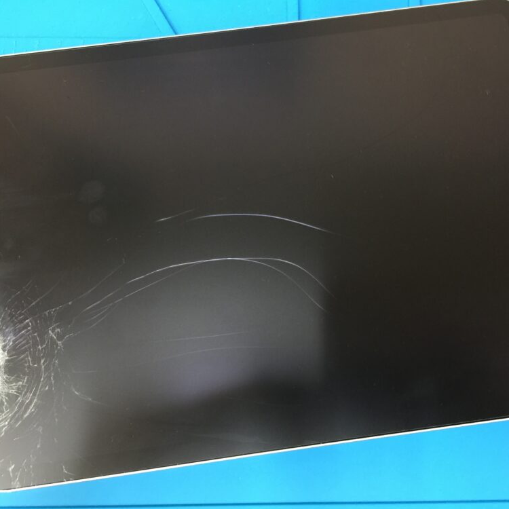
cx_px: 281
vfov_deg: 47.2
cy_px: 249
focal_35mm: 35
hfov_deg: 47.1
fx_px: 582
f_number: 2.2
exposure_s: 1/15
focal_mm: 4.15
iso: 100
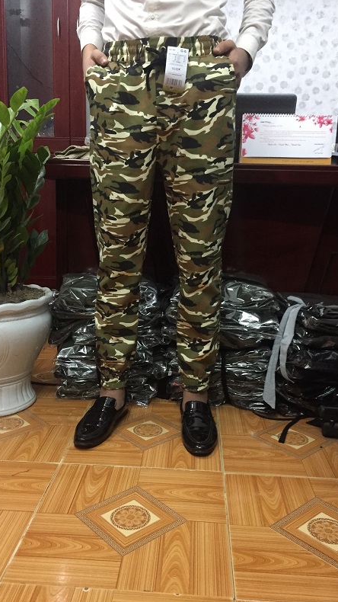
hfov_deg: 36.6
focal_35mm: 32
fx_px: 510
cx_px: 162
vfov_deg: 61.0
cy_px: 300
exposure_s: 1/17
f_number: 2.2
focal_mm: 4.15
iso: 250
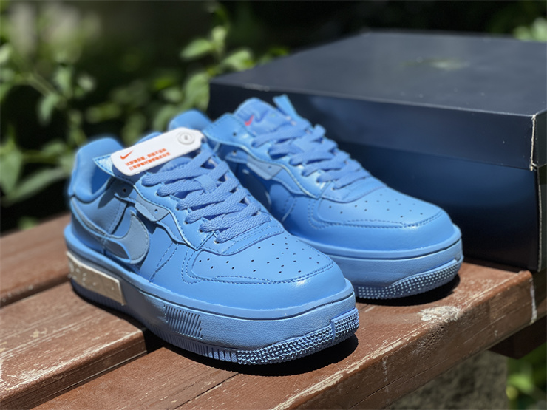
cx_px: 274
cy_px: 205
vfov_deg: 22.9
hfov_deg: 30.3
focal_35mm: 64
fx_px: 1011
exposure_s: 1/1727
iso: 32
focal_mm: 7.5
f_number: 2.2
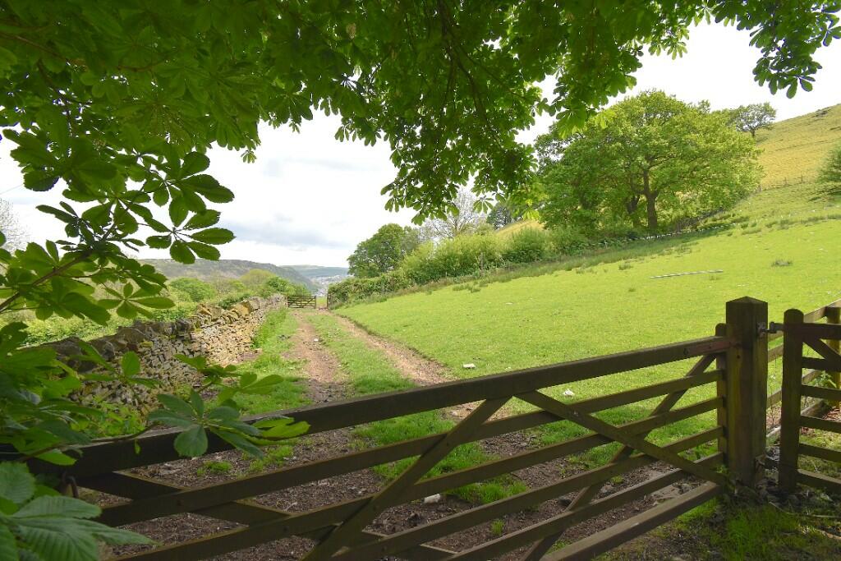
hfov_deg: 100.4
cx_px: 420
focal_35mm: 15
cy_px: 280
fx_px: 350
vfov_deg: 77.3
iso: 200
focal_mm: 10
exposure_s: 1/250
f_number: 8
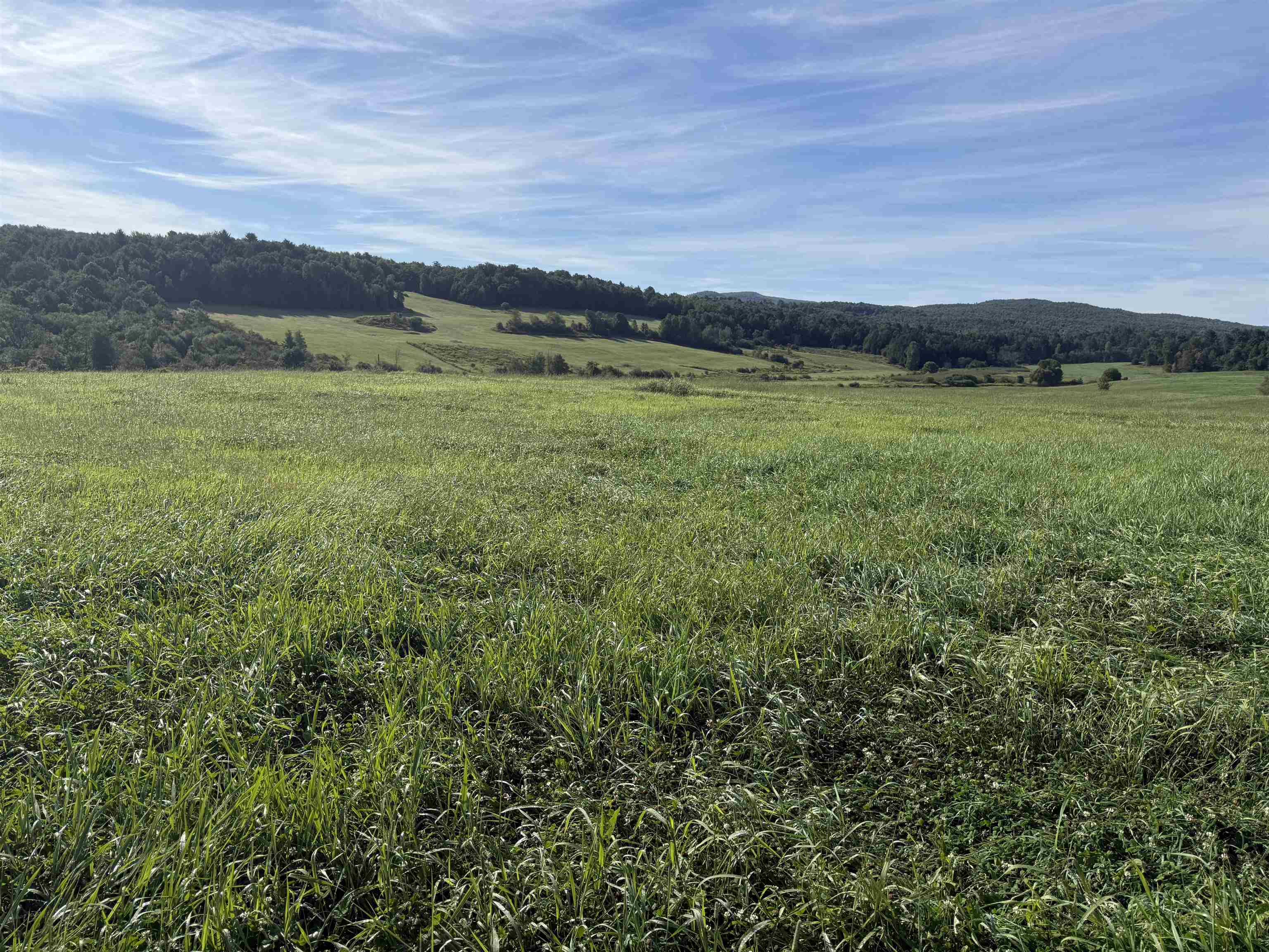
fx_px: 880
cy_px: 476
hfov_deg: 71.6
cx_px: 634
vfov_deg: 56.8
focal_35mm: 24
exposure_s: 1/4673
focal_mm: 6.76
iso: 80
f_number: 1.78
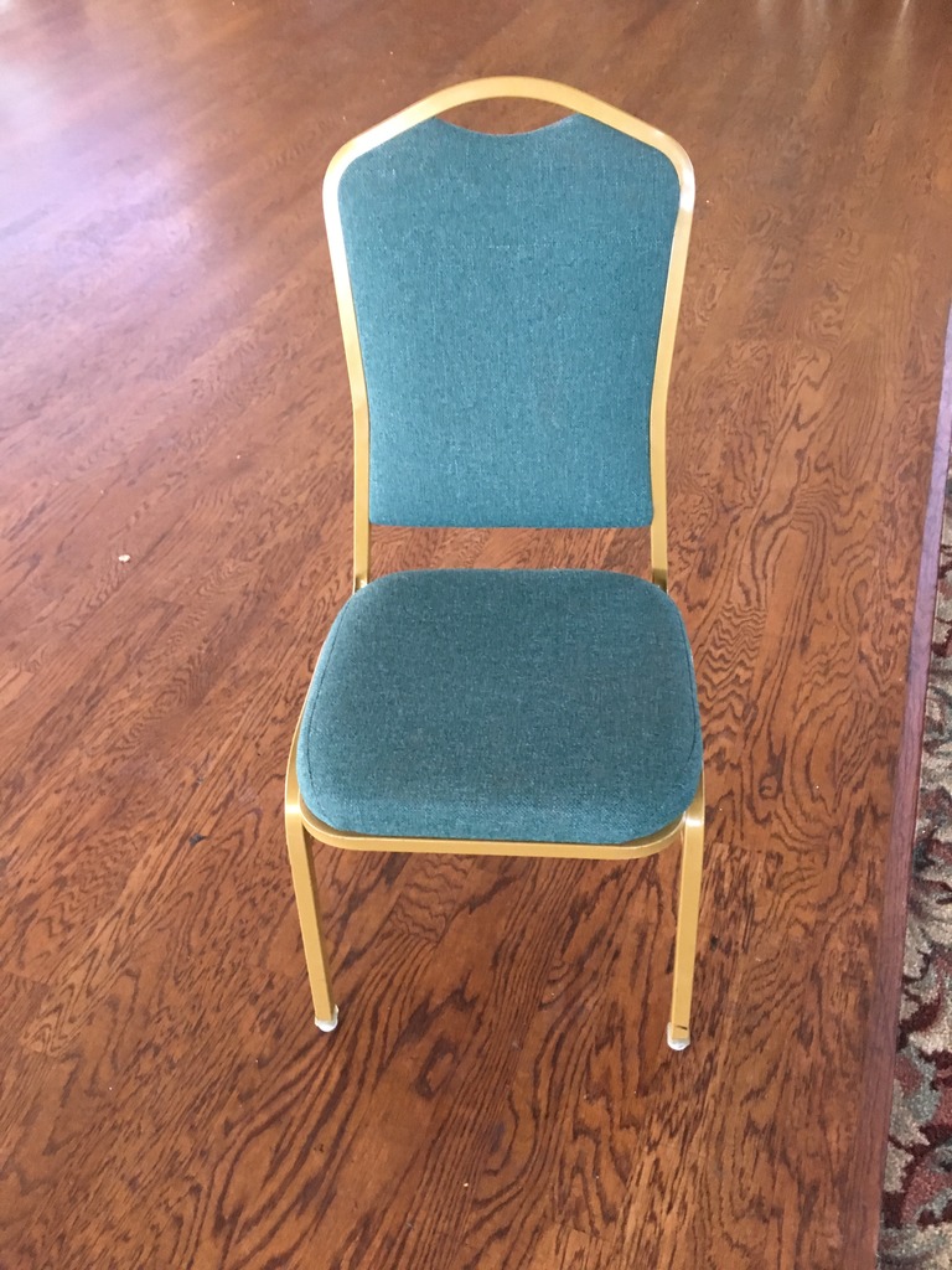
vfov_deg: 61.7
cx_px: 476
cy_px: 635
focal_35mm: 29
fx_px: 1063
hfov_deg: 48.2
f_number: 2.2
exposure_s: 1/17
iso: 200
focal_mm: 4.15
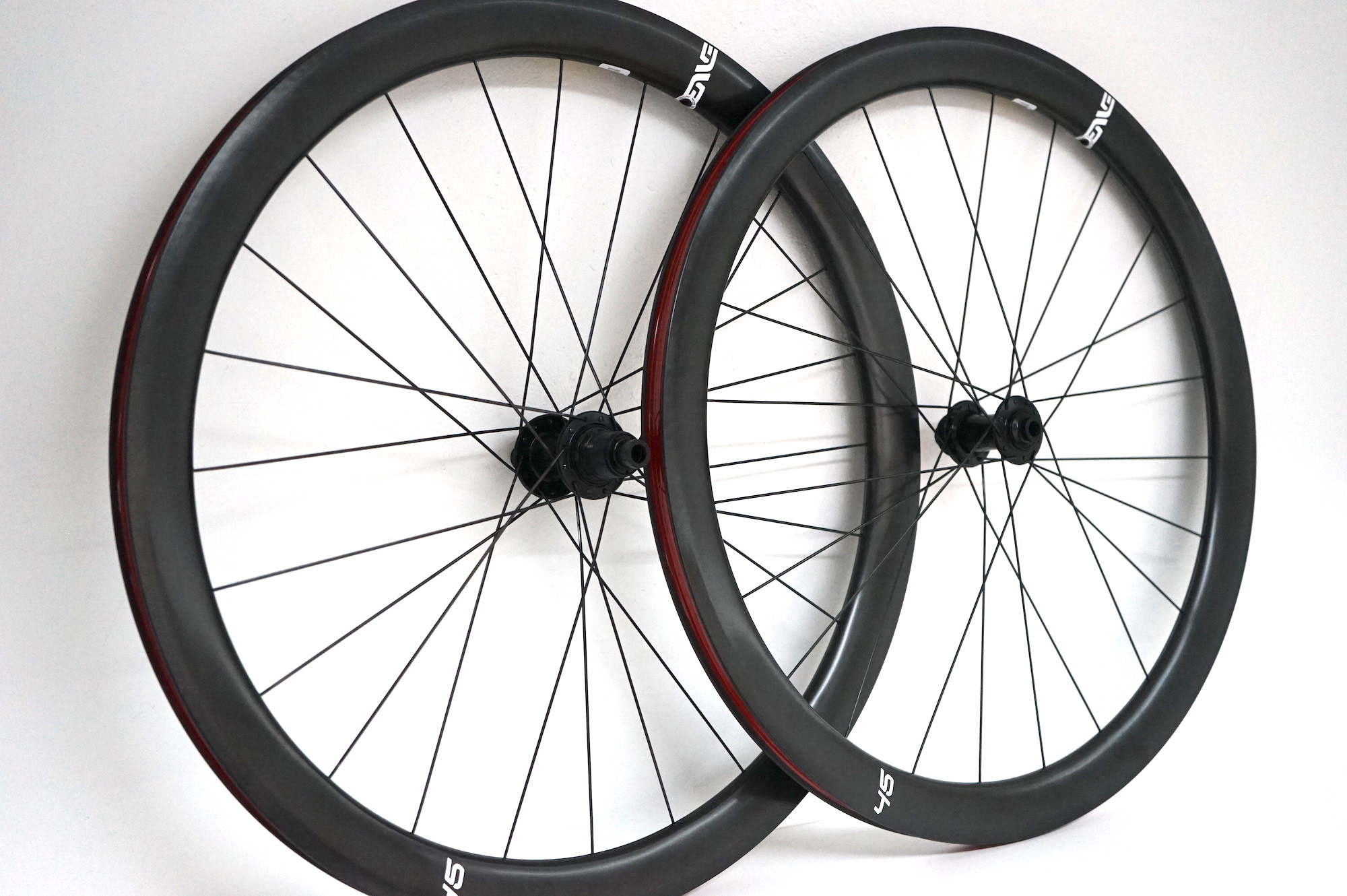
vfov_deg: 31.1
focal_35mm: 43
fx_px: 1608
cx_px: 674
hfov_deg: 45.5
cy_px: 448
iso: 2500
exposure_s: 1/160
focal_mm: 43
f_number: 4.5
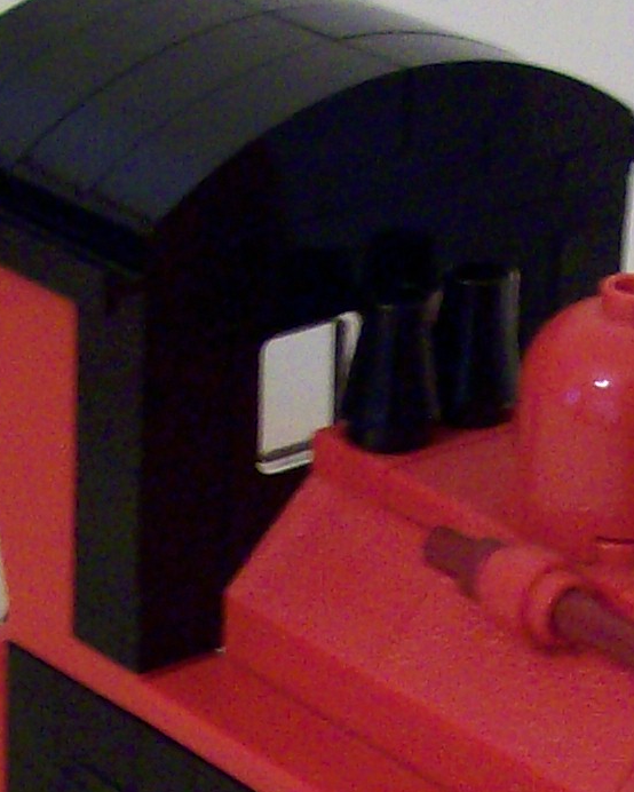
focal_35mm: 156
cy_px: 945
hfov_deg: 9.9
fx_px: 3657
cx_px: 532
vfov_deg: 12.1
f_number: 2.7
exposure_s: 1/8
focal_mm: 6
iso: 160
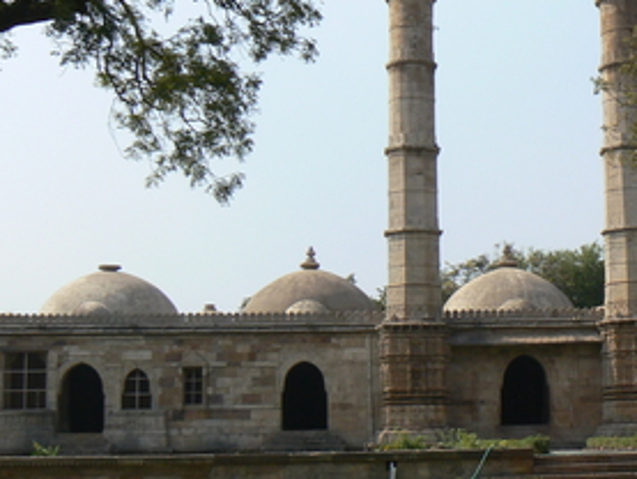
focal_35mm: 78
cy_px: 154
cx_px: 550
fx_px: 1436
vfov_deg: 18.8
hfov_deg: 24.4
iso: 80
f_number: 5.6
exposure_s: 1/400
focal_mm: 6
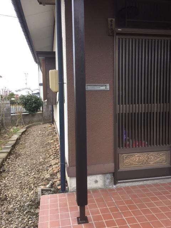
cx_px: 86
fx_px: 191
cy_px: 114
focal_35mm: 29
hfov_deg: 48.2
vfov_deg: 61.7
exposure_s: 1/40
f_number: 2.2
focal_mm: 4.2
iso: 32
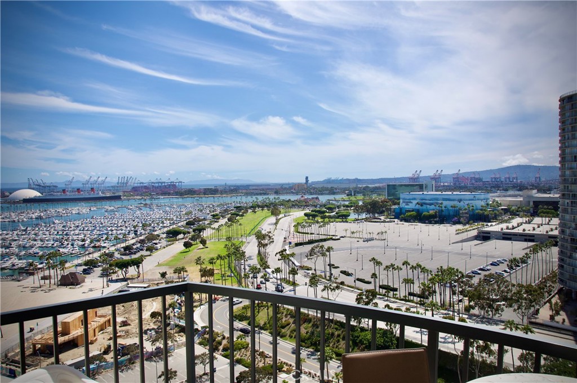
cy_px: 192
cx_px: 288
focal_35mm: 27
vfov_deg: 47.8
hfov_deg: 67.4
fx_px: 432
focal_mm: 18
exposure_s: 1/1600
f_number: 7.1
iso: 400
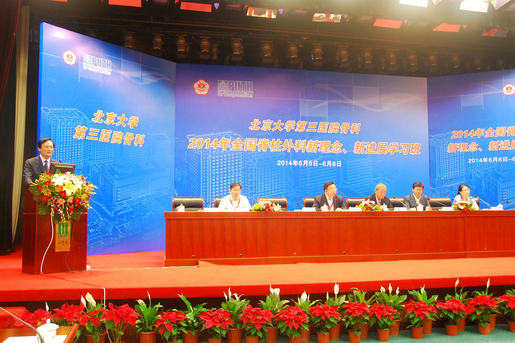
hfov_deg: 55.8
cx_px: 258
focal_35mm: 34
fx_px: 486
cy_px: 177
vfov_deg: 38.9
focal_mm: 22
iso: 800
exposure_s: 1/13
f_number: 3.8
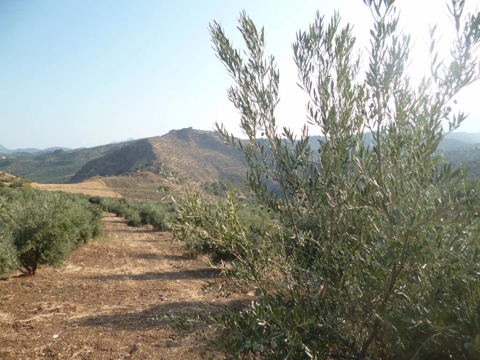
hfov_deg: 71.6
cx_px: 240
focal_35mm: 24
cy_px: 180
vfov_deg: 56.8
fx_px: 333
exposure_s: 1/640
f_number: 2.5
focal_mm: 4.3
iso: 100
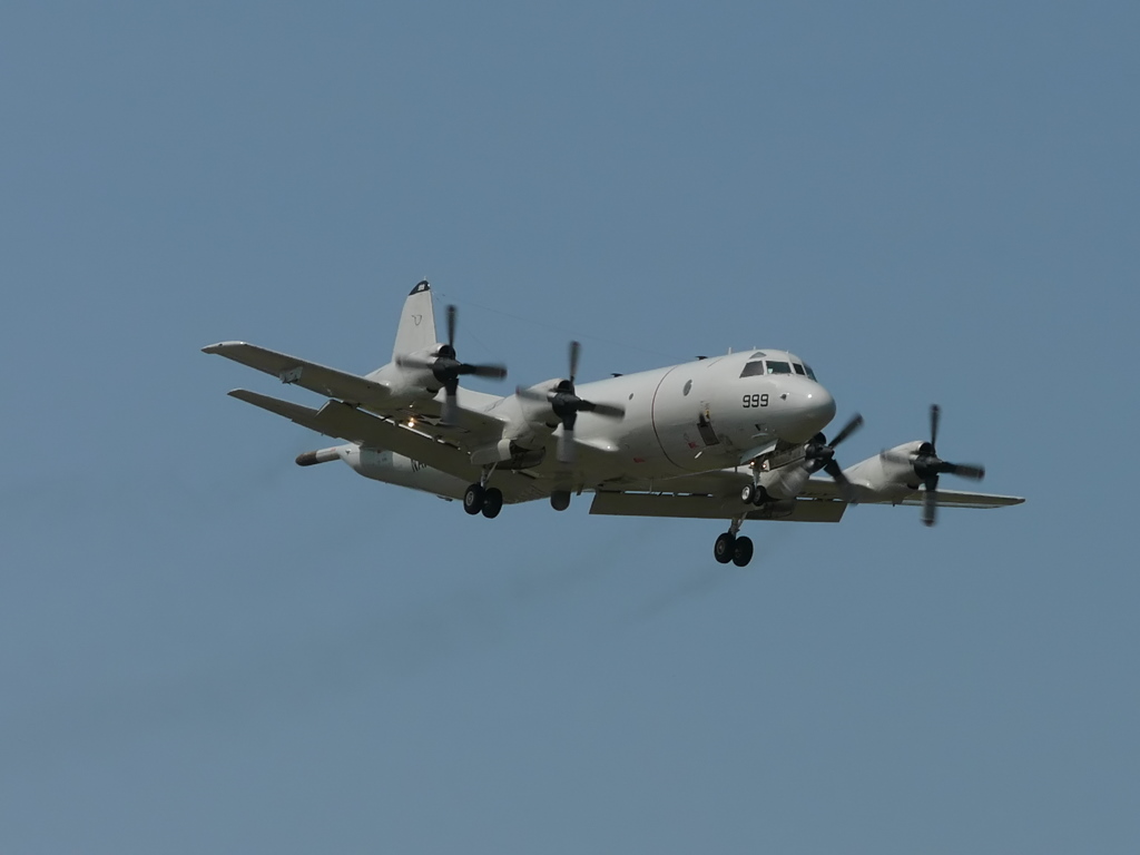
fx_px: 7048
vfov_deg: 6.9
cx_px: 570
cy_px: 428
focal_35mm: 214
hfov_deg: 9.2
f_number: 7.1
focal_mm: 35.2
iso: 100
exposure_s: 1/500
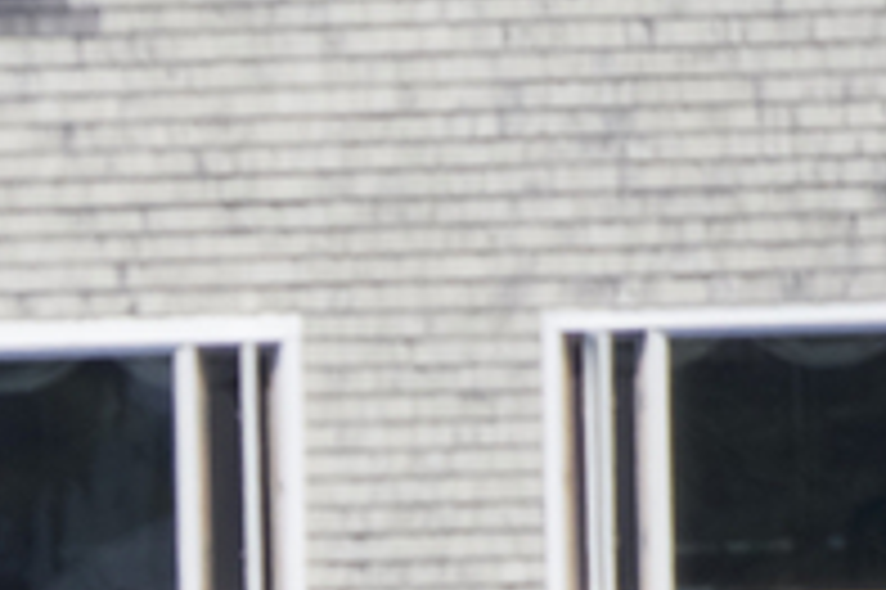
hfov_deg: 0.7
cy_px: 1362
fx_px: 76893
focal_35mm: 3127
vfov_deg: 0.4
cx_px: -526
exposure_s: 1/2500
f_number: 5.6
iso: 400
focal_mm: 400
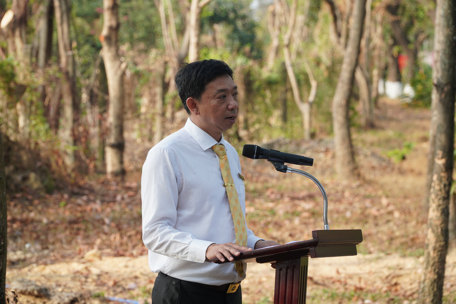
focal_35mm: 136
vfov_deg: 10.0
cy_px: 152
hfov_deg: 15.0
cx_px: 228
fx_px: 1729
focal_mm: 91
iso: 100
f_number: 5
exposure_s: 1/200
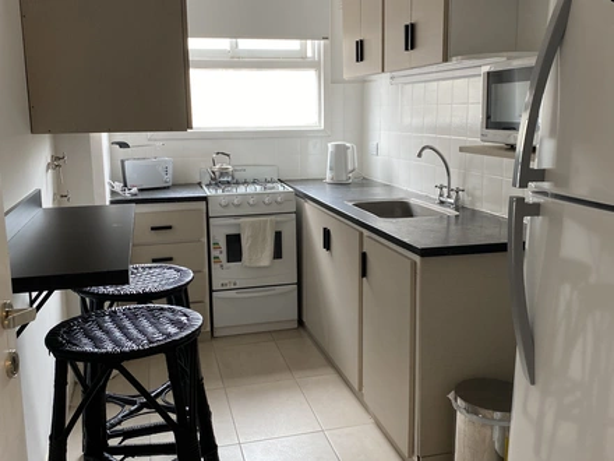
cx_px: 307
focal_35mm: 26
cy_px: 230
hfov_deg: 67.3
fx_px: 461
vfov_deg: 53.1
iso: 80
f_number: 1.8
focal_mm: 4.25
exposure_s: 1/121
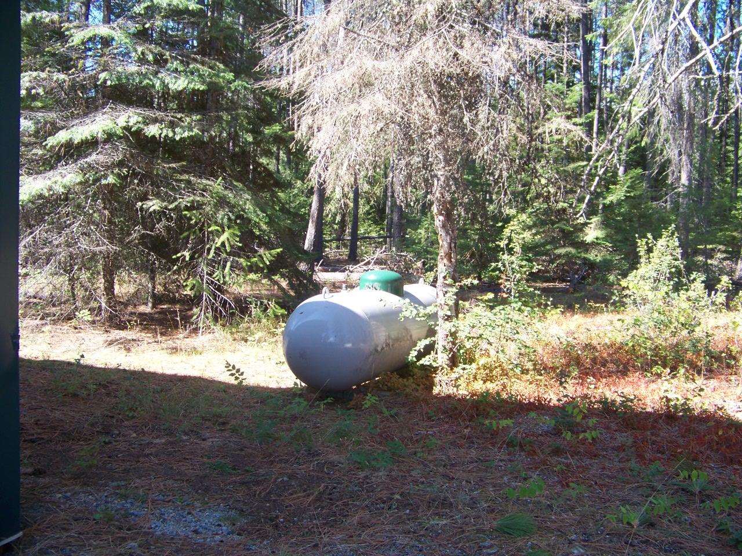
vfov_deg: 39.7
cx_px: 371
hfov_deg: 51.4
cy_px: 278
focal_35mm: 36
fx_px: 772
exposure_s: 1/160
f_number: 2.8
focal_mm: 5.85
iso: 64
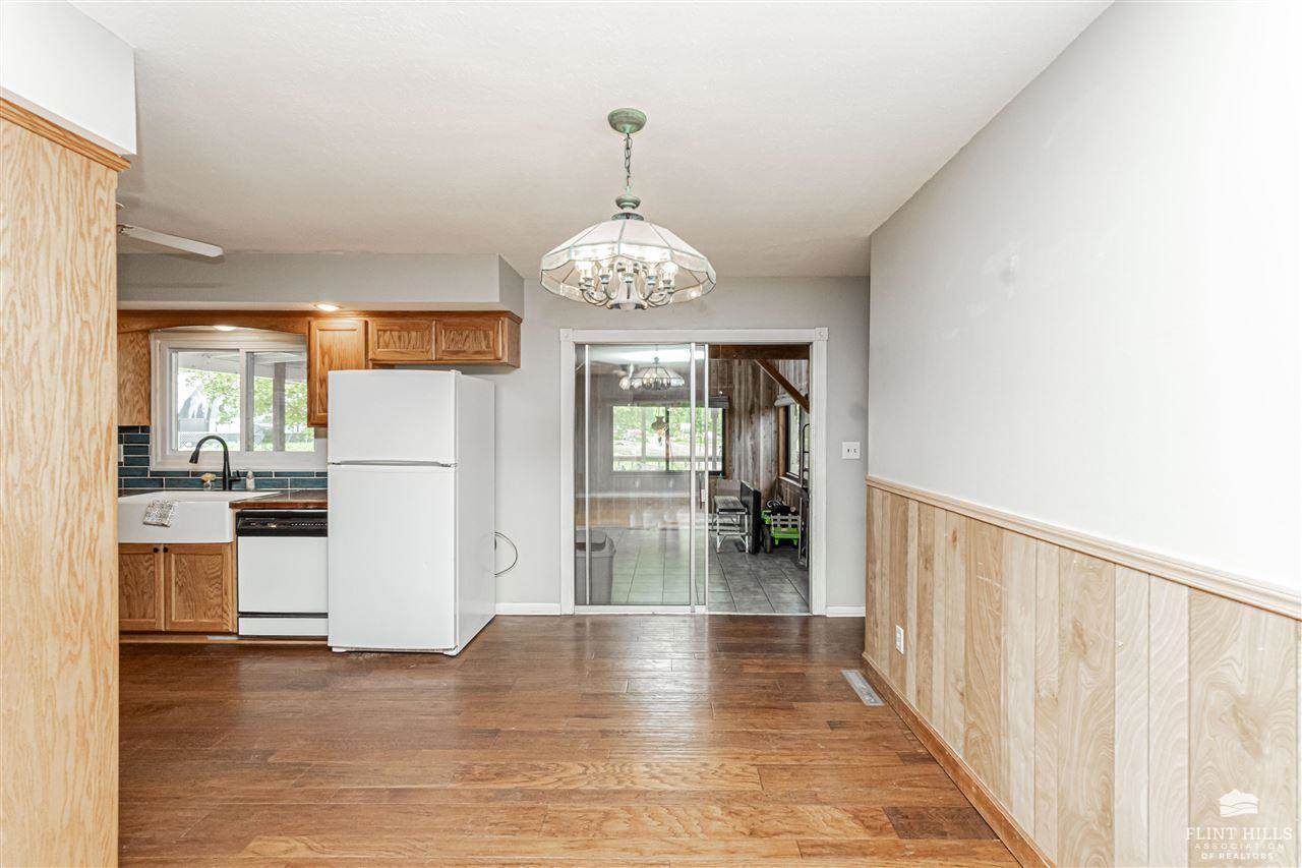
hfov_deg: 100.4
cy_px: 434
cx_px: 651
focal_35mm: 15
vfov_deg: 77.3
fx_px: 542
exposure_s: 1/60
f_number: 10
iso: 1600
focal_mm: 10
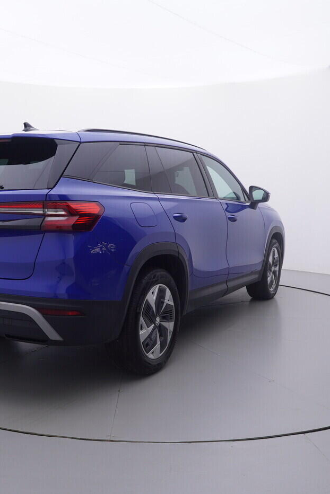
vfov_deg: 54.7
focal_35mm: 35
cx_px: 101
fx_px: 478
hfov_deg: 37.6
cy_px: 251
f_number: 5
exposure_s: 1/80
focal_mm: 15
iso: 200
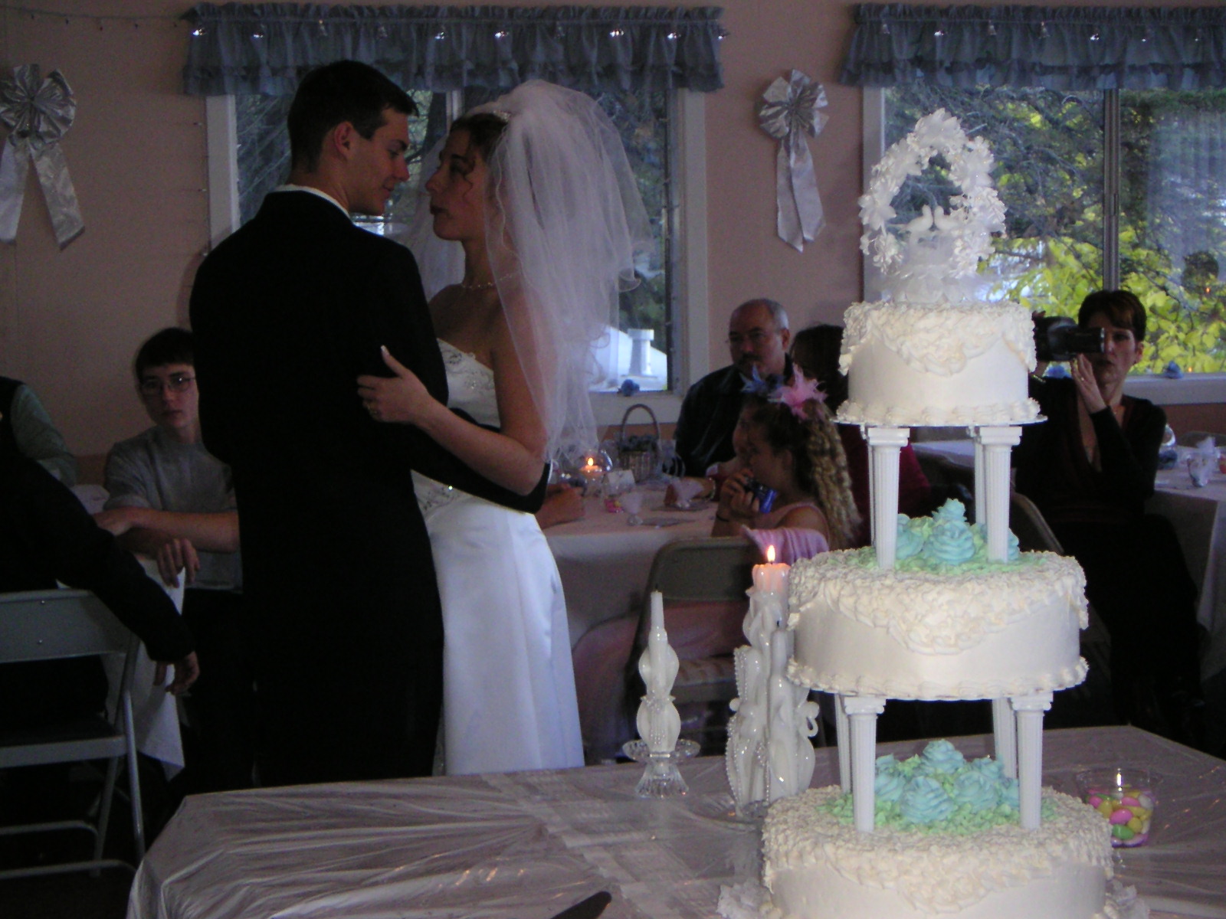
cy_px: 460
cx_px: 613
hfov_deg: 25.7
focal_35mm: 76
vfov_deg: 19.4
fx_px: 2692
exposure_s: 1/90
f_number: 3.4
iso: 200
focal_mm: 9.9
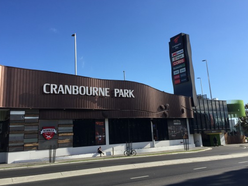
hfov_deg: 55.4
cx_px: 121
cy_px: 87
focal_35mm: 33
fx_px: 236
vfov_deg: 42.9
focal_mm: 4.15
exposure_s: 1/1464
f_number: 2.2
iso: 32
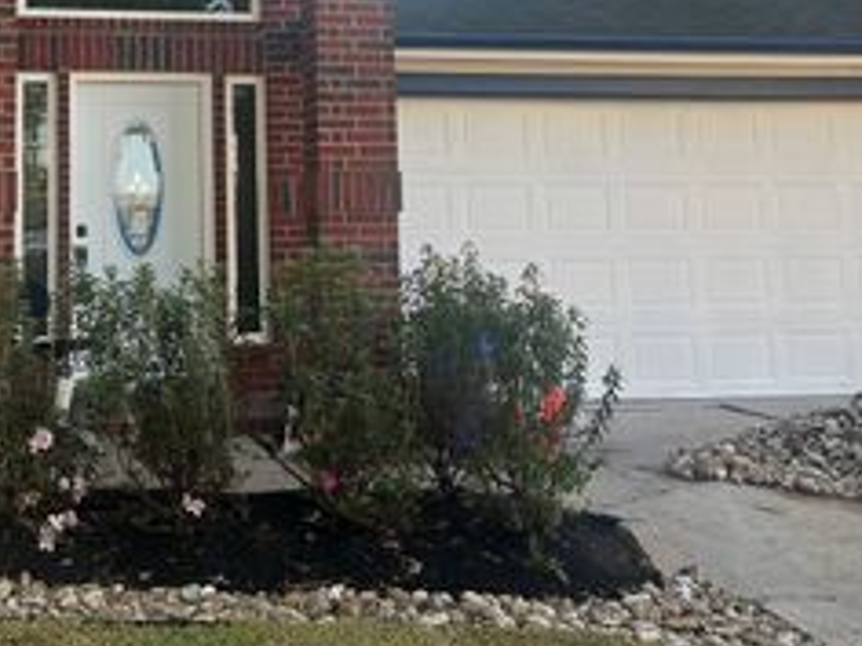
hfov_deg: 33.7
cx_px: 142
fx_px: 1370
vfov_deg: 25.7
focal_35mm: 55
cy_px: 68
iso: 50
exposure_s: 1/549
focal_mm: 5.7
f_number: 1.5
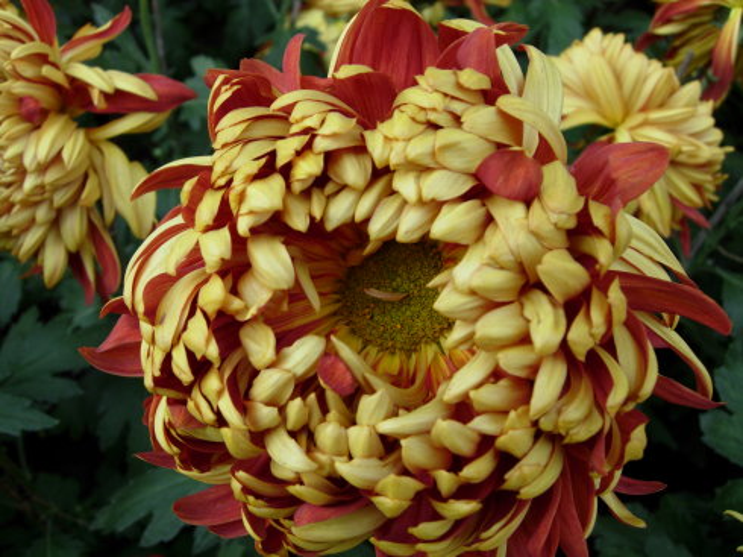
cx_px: 372
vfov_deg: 39.6
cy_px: 278
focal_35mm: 36
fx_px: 772
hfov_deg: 51.4
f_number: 3.8
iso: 50
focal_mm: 7.5
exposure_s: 1/102
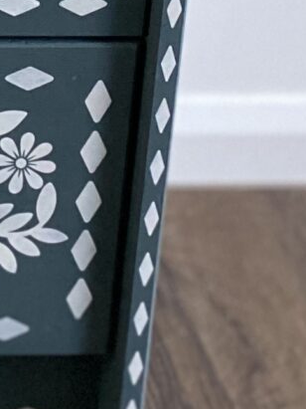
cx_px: -413
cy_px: -507
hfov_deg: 8.4
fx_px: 1910
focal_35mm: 162
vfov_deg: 10.7
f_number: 1.8
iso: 320
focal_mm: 4.25
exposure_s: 1/60
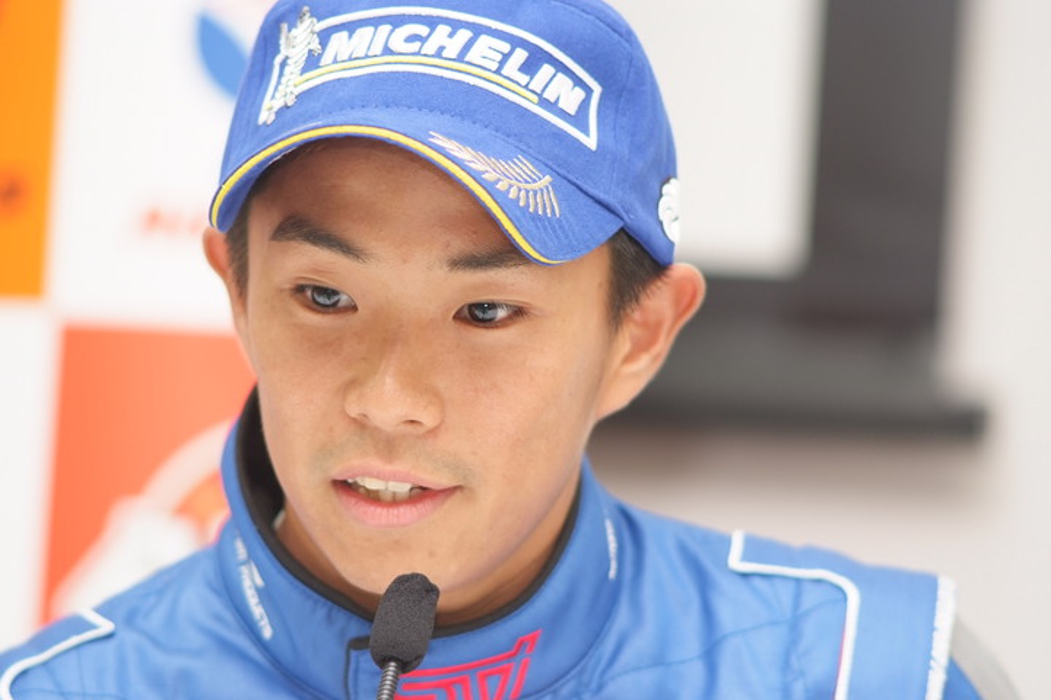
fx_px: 7882
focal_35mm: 270
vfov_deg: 5.1
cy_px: 350
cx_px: 526
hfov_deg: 7.6
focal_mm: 180
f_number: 2.8
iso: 400
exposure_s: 1/125
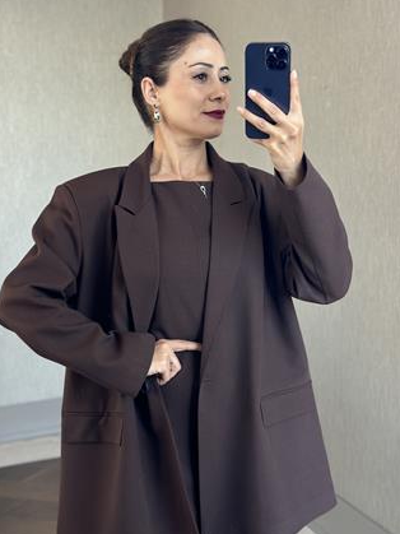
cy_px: 293
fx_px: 894
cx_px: 197
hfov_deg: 25.2
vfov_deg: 33.2
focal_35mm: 58
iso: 125
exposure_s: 1/86
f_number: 1.78
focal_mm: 6.86
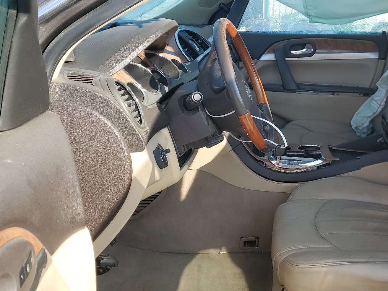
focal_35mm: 41
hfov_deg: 44.4
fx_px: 460
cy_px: 146
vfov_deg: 35.1
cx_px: 287
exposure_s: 1/769
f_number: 1.5
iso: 50
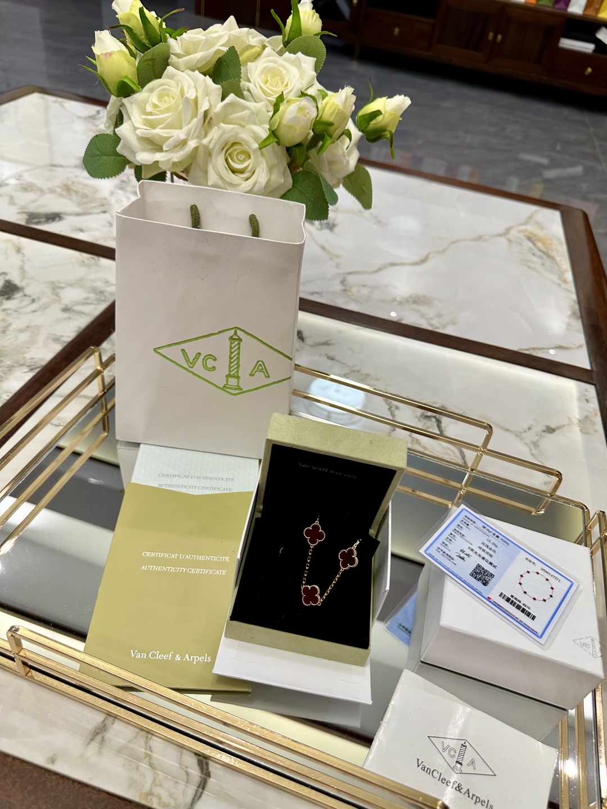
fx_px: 561
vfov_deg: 71.6
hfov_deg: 56.8
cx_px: 304
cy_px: 404
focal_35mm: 24
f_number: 1.78
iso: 160
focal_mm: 6.86
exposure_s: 1/100
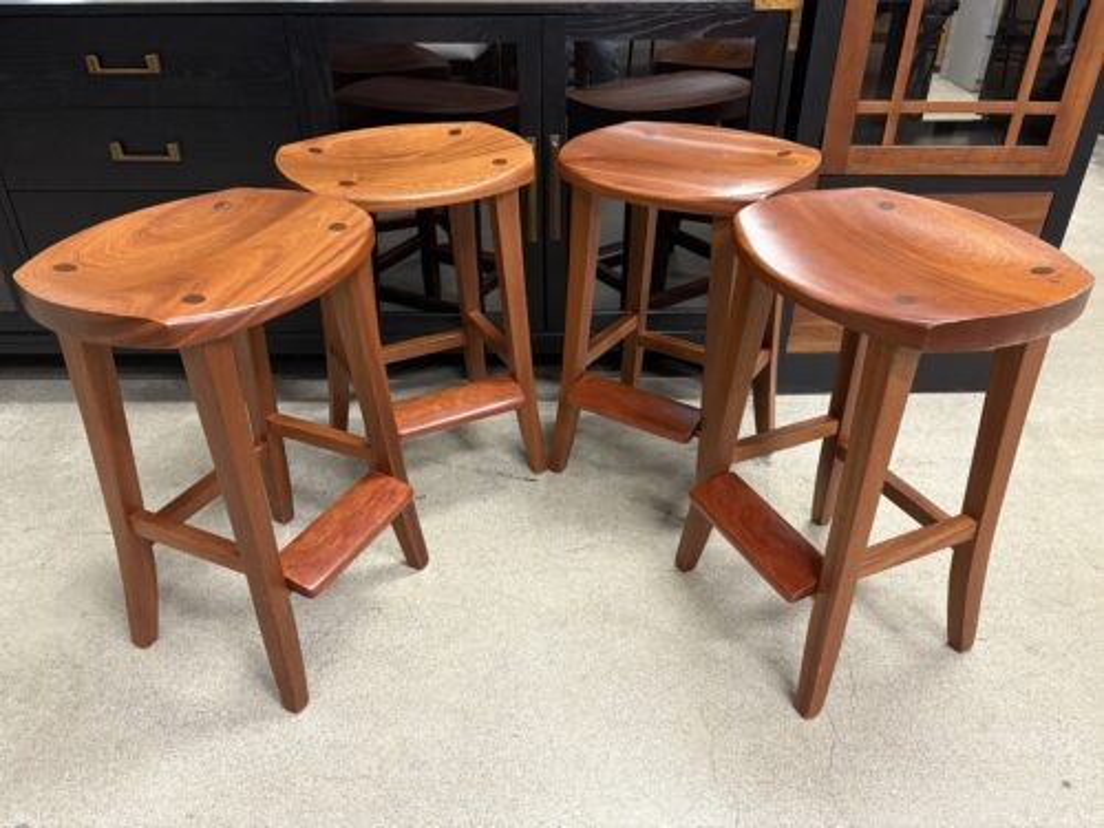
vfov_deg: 53.1
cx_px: 552
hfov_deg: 67.3
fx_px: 829
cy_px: 414
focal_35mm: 26
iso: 320
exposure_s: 1/60
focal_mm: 5.96
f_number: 1.6
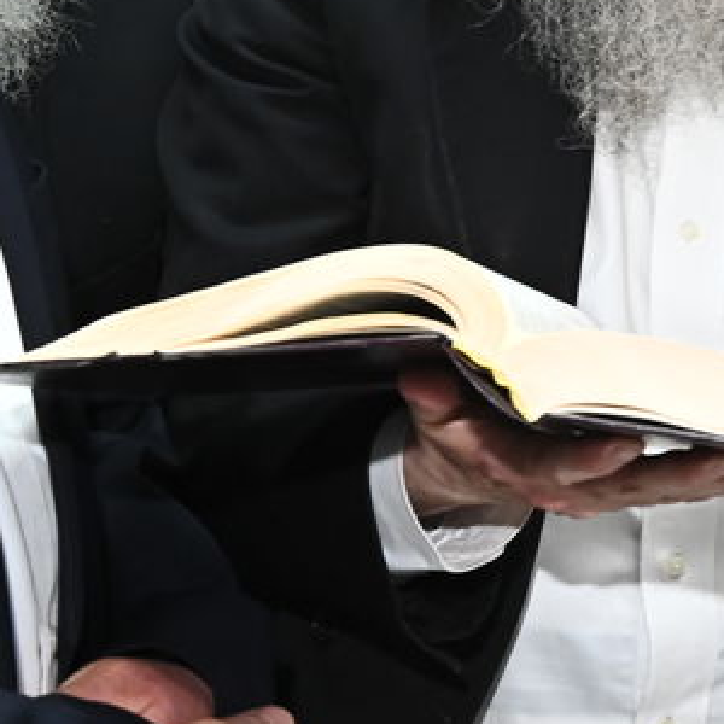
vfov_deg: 16.8
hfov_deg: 13.2
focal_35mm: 103
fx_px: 2437
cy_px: 218
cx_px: 1670
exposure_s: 1/200
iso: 2000
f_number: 9
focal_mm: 26
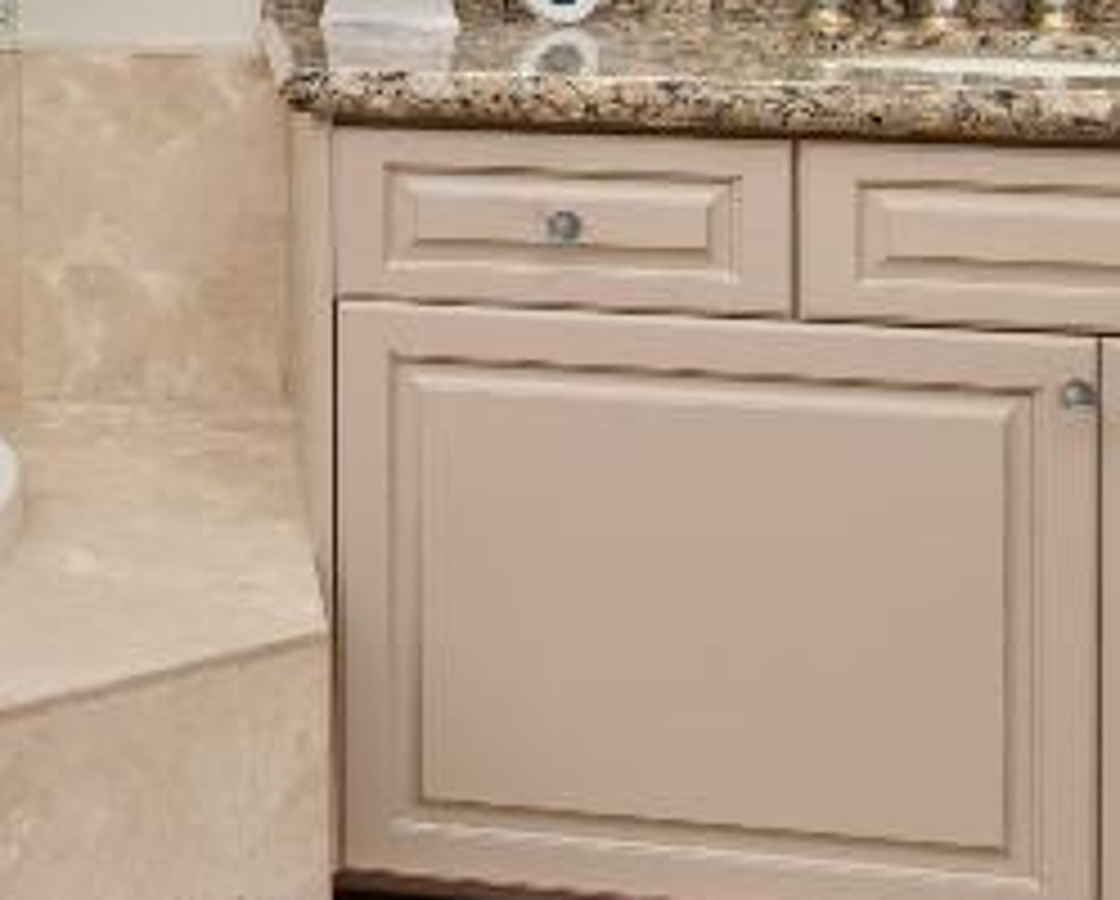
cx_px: -517
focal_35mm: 78
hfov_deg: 21.0
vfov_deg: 18.4
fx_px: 2590
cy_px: -256
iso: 180
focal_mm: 12
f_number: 5.6
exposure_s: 1/125
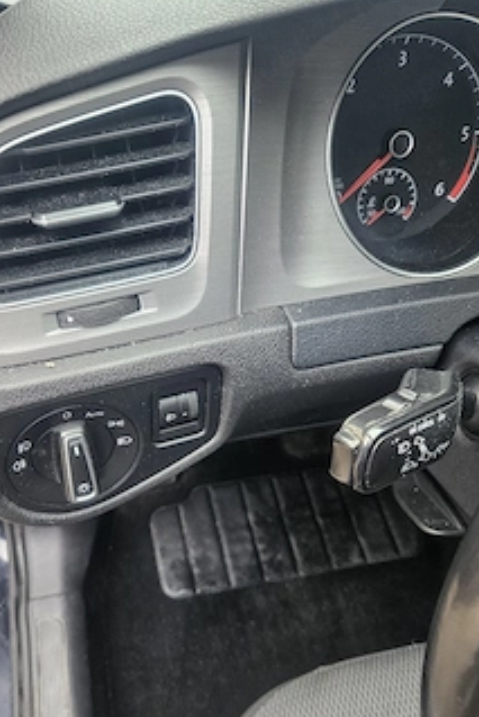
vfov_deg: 61.5
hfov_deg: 43.3
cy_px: 418
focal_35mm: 30
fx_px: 598
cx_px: 182
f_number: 1.8
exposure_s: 1/143
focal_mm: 5.4
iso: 250
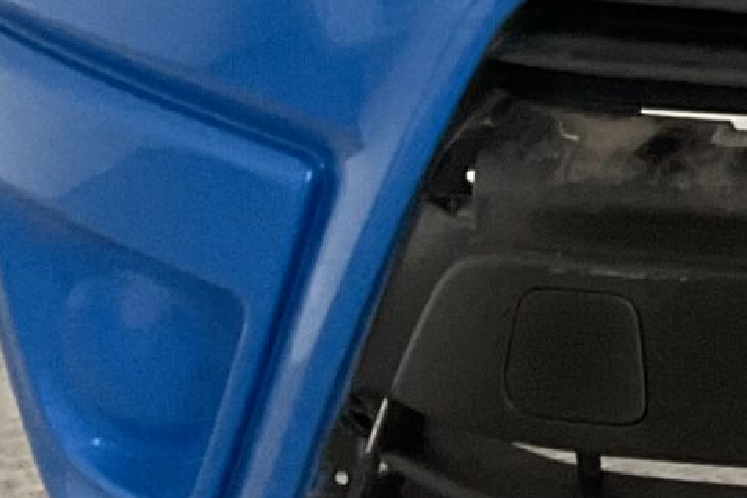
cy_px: -6
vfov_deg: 8.4
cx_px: 1801
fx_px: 3361
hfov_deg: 10.8
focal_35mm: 162
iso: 64
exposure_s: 1/100
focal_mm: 3
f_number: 1.8
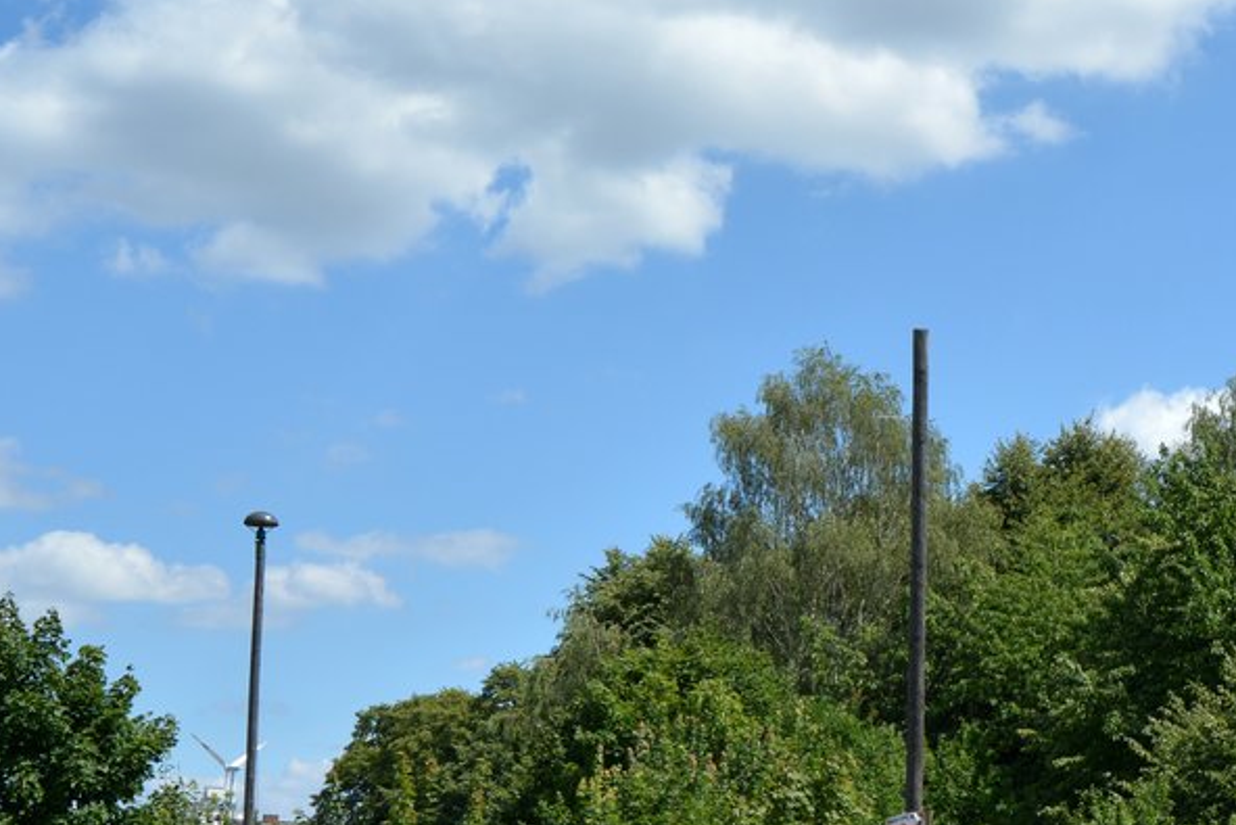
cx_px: 969
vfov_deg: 17.2
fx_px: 2713
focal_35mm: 79
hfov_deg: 25.3
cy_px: 650
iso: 200
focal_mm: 26
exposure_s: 1/640
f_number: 8
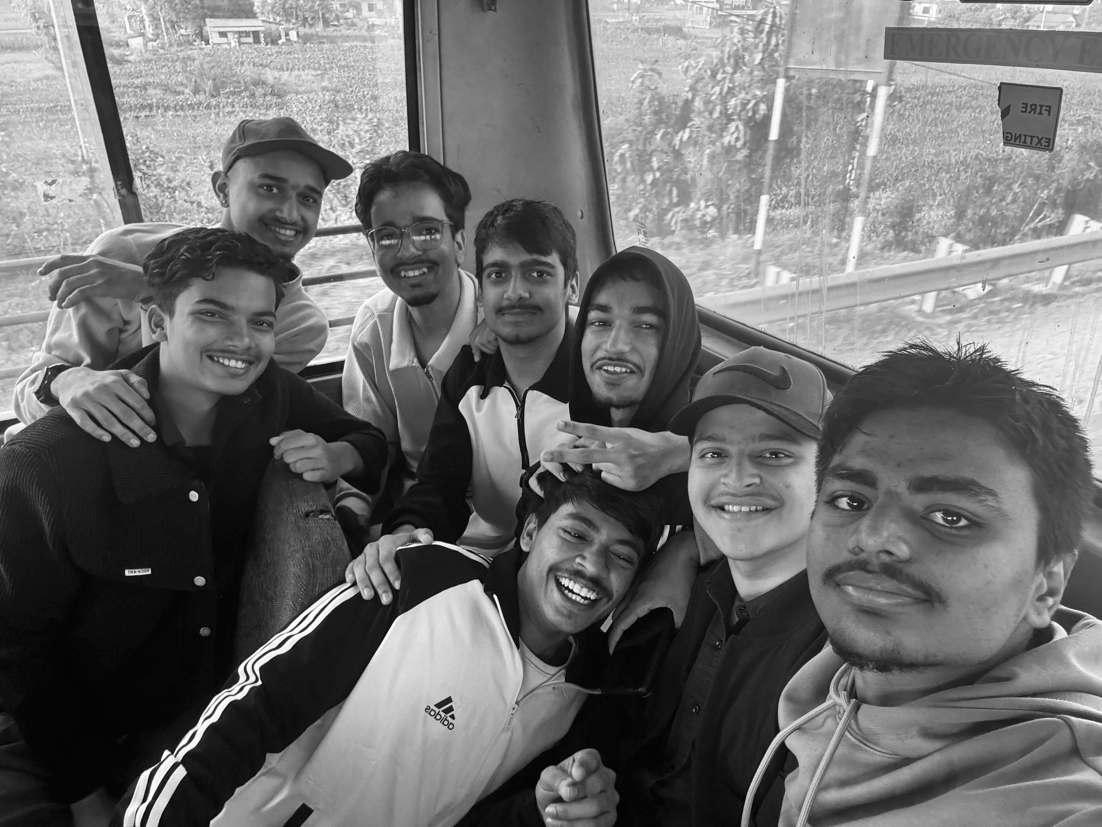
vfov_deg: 58.9
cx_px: 551
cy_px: 414
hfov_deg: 73.9
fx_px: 732
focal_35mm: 23
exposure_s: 1/105
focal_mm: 2.69
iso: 80
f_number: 1.9
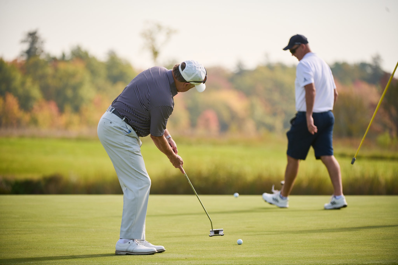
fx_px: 2763
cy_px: 132
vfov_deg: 5.5
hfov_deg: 8.2
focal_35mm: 250
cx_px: 199
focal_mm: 250
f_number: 4
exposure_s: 1/1000
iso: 200
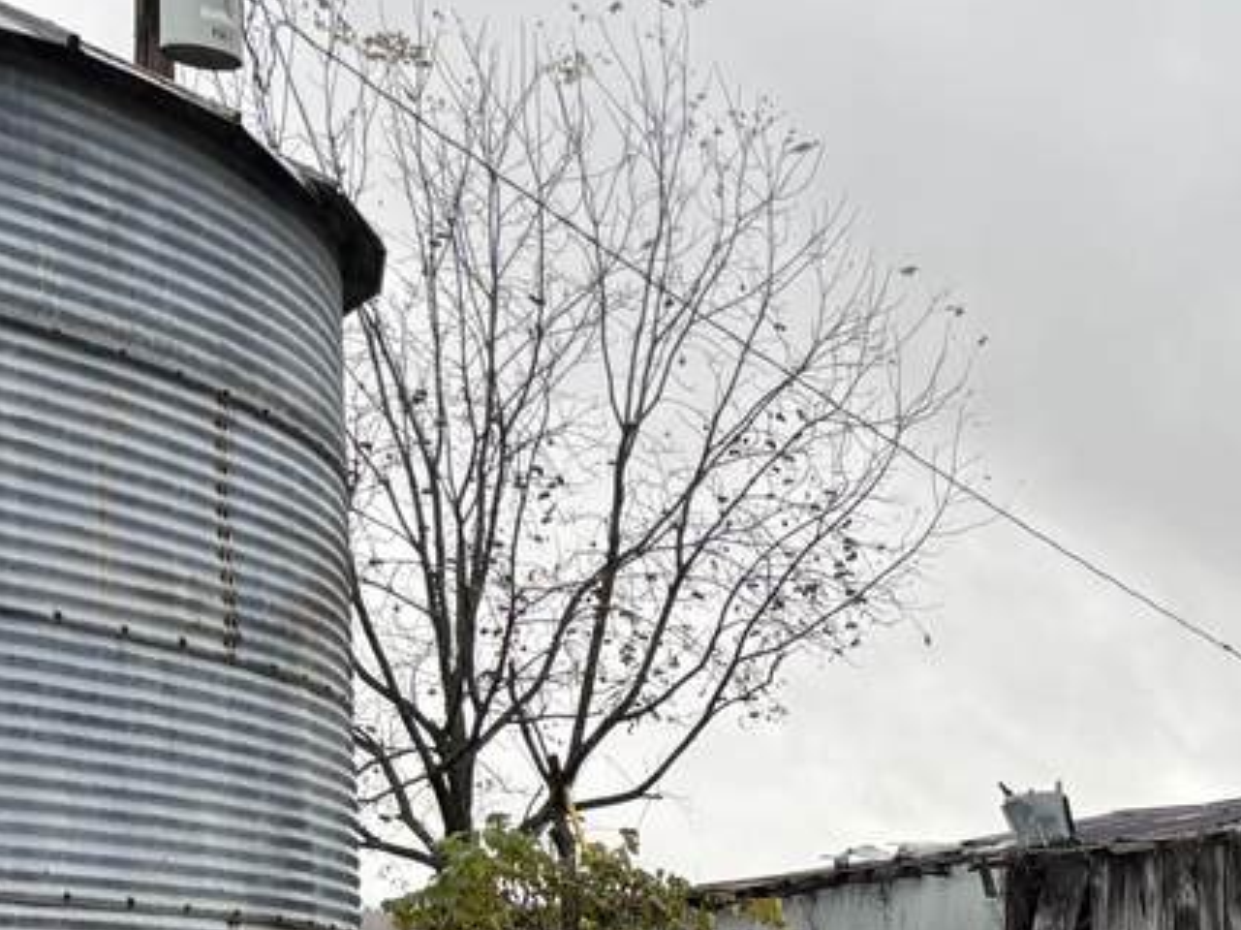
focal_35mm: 78
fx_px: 2796
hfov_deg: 21.2
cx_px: 1851
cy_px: 1224
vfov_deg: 17.6
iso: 64
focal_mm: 5.96
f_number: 1.6
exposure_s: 1/121
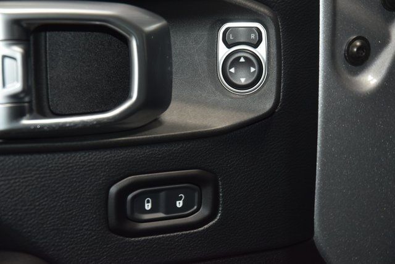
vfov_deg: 14.7
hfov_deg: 21.9
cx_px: 198
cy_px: 132
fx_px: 1021
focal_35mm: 93
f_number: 4.5
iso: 1250
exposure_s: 1/60
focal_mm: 62
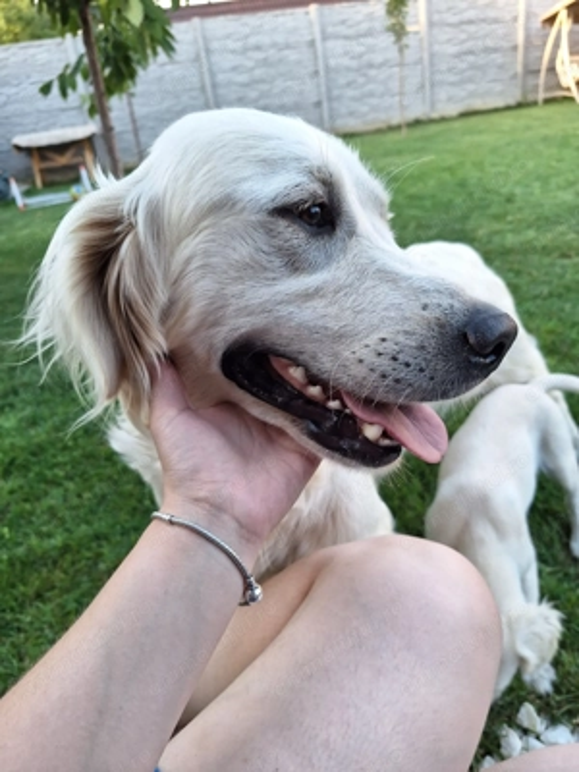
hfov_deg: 58.9
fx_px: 513
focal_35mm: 23
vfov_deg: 73.9
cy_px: 386
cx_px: 290
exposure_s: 1/112
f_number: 1.8
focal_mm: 5.54
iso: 40
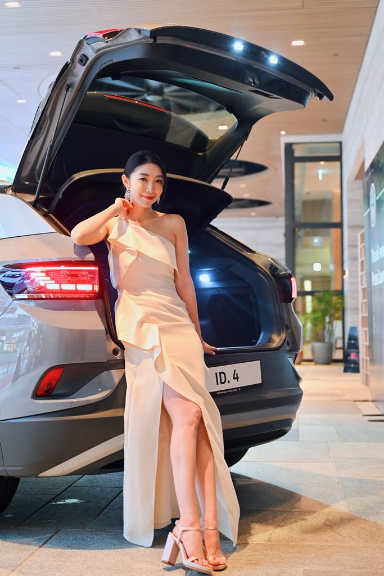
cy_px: 288
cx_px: 192
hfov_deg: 31.2
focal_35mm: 43
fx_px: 688
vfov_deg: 45.4
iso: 1000
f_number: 2.8
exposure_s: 1/30
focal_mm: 43
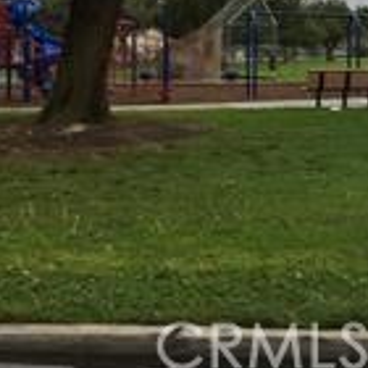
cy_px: 47
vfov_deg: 25.1
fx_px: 806
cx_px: 438
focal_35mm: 67
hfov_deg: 23.6
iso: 25
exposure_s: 1/159
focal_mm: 3.3
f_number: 2.4
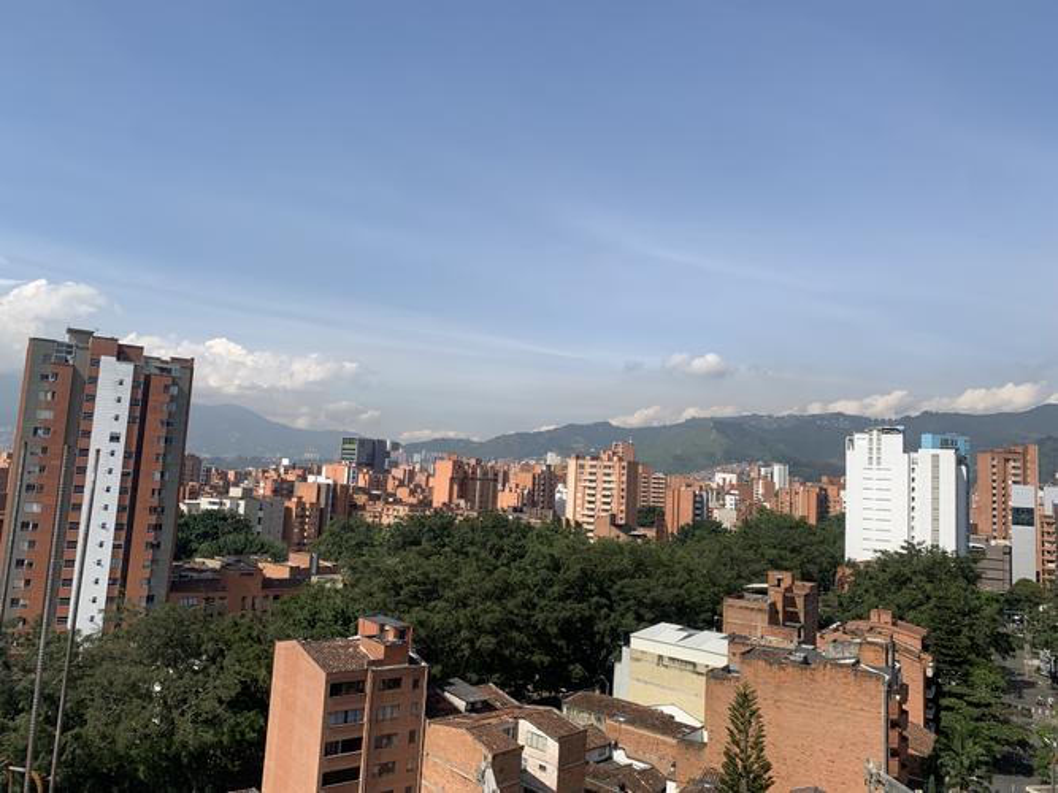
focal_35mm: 26
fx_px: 795
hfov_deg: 67.3
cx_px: 529
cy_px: 396
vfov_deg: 53.0
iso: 25
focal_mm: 4.25
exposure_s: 1/2309
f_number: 1.8
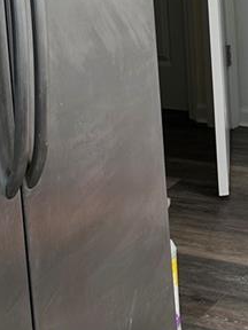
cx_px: 328
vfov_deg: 18.0
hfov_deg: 14.2
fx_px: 955
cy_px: -126
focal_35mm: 100
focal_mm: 6.86
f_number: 1.78
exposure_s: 1/211
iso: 64
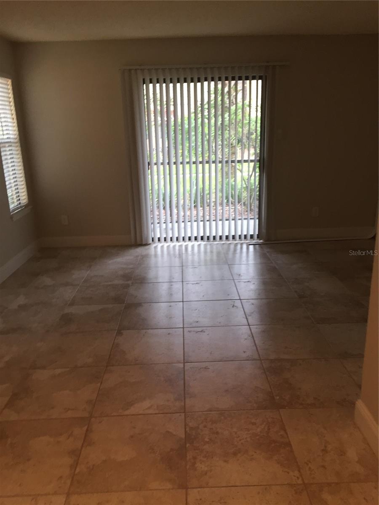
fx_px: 423
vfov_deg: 61.7
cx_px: 190
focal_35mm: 29
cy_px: 252
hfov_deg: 48.2
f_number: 2.2
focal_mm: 4.15
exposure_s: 1/30
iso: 80
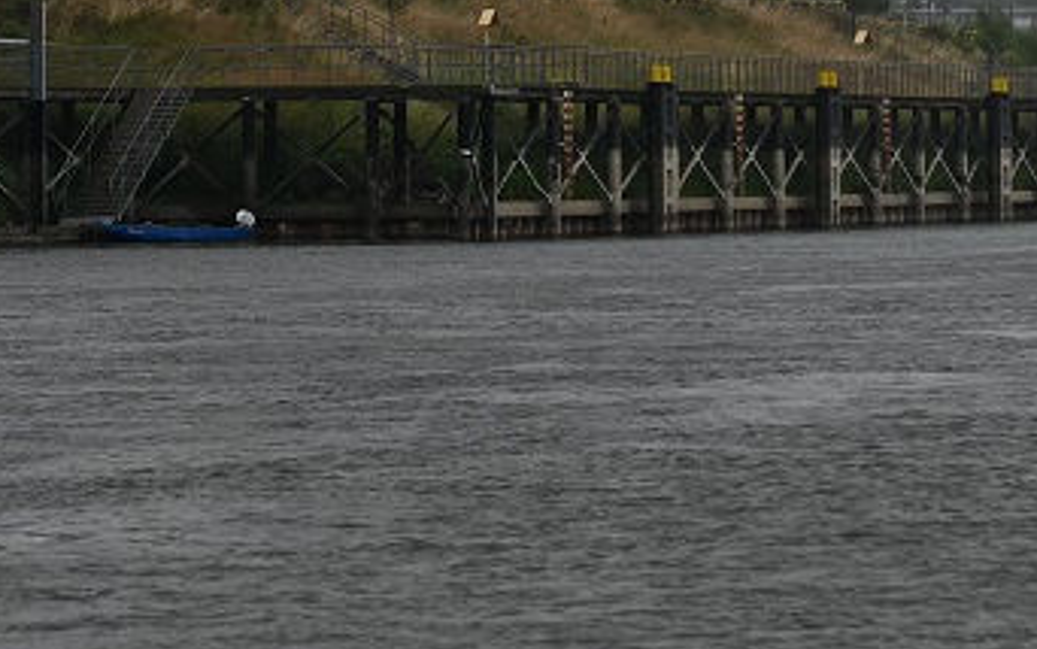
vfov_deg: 4.9
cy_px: -285
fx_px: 7605
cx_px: 403
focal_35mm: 269
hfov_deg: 7.8
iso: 100
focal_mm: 95
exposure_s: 1/500
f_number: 8
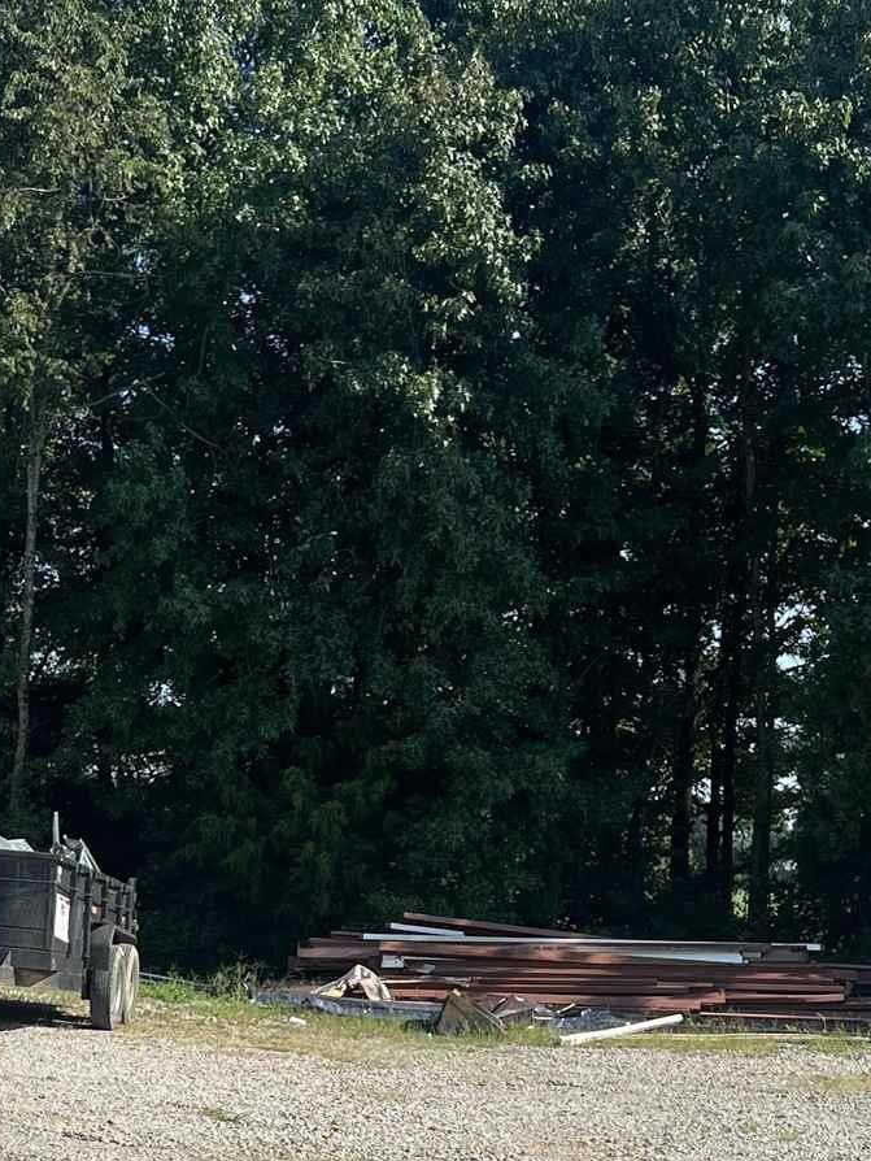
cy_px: 1309
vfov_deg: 26.4
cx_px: 300
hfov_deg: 21.9
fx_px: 2247
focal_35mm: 67
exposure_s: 1/3831
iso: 50
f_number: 1.5
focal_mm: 5.7
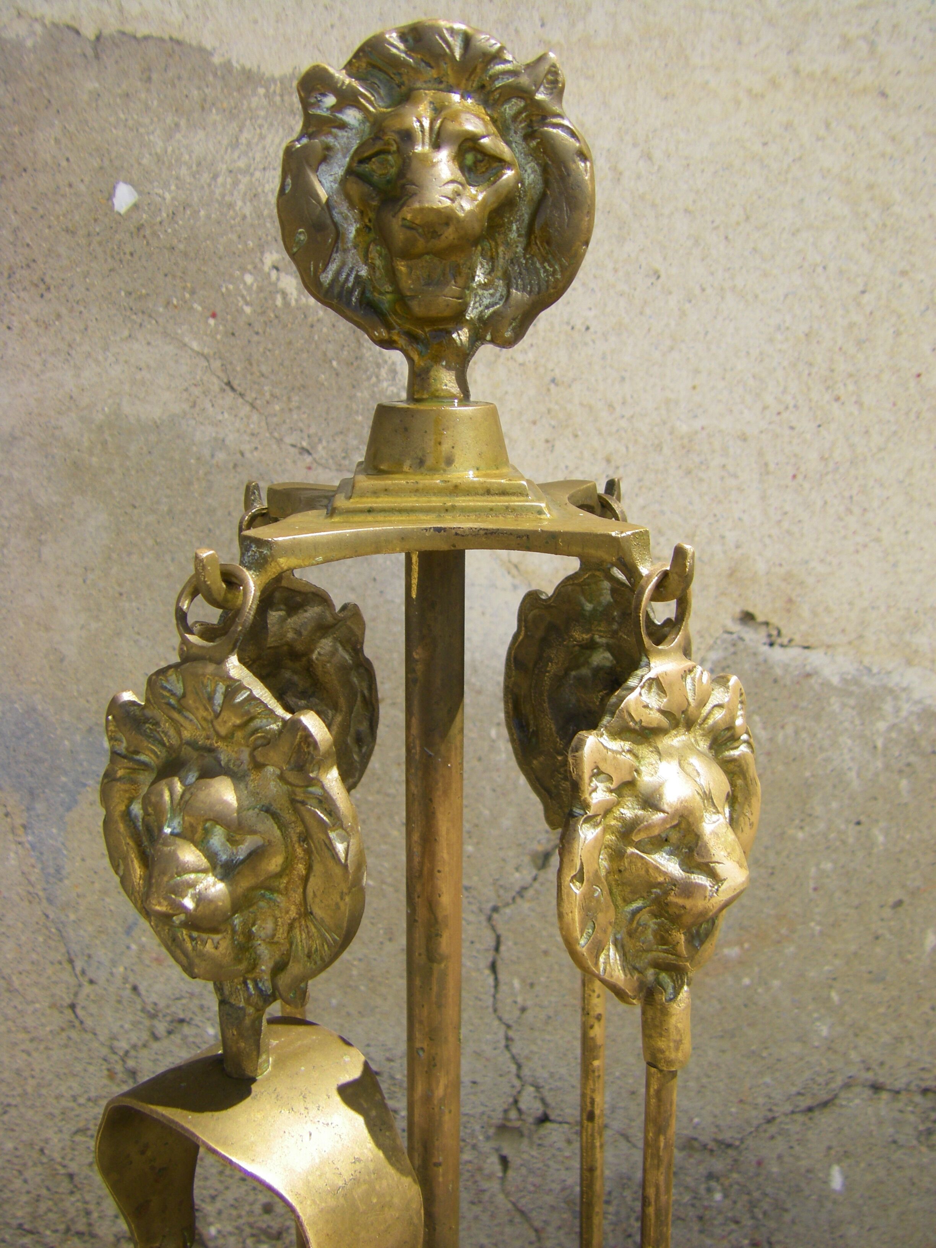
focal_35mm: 38
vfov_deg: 49.0
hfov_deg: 37.7
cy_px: 624
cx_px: 468
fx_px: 1370
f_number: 7
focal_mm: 6.3
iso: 64
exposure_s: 1/100
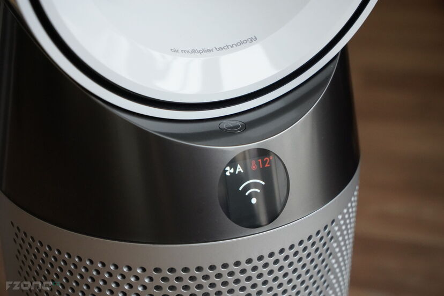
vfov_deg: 21.9
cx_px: 222
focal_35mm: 62
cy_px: 148
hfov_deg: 32.4
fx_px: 765
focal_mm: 62
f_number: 5.6
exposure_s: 1/160
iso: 8000
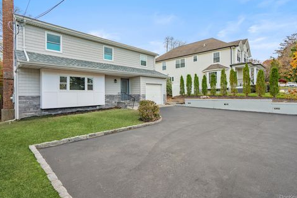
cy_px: 96
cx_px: 154
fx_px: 149
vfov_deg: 67.4
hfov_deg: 90.0
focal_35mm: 18
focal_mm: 17
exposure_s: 1/200
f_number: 5.6
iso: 250
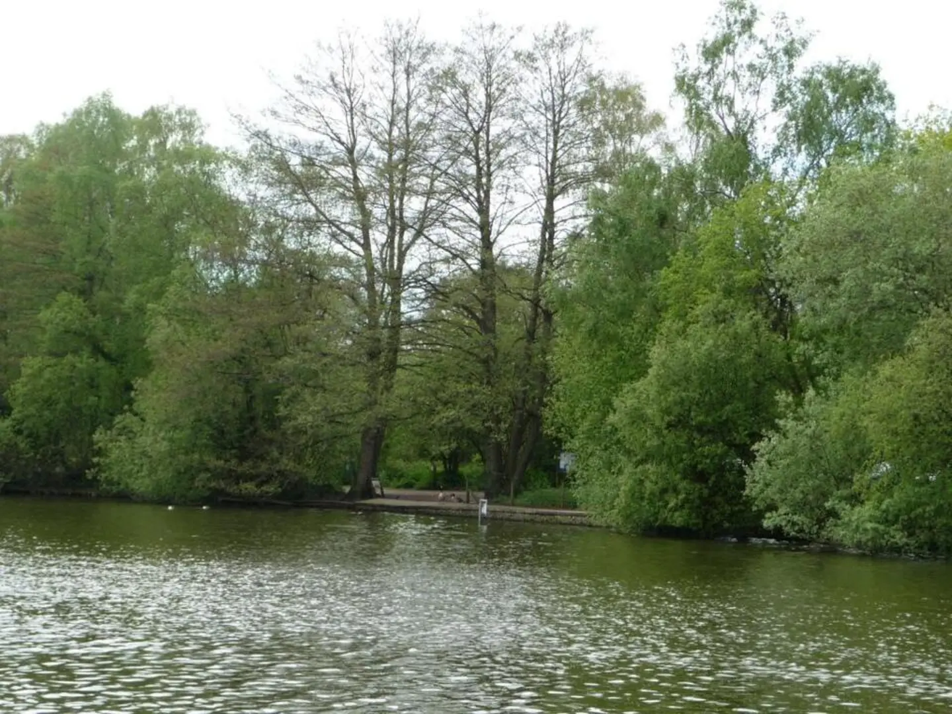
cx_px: 476
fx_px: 2833
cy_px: 357
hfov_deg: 19.1
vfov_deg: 14.4
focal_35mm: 103
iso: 100
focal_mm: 17.5
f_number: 4.7
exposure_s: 1/200
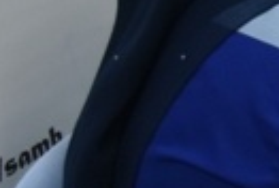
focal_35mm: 234
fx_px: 1818
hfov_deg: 6.9
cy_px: -249
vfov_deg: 5.7
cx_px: 1082
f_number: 4
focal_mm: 20
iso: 400
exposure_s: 1/60
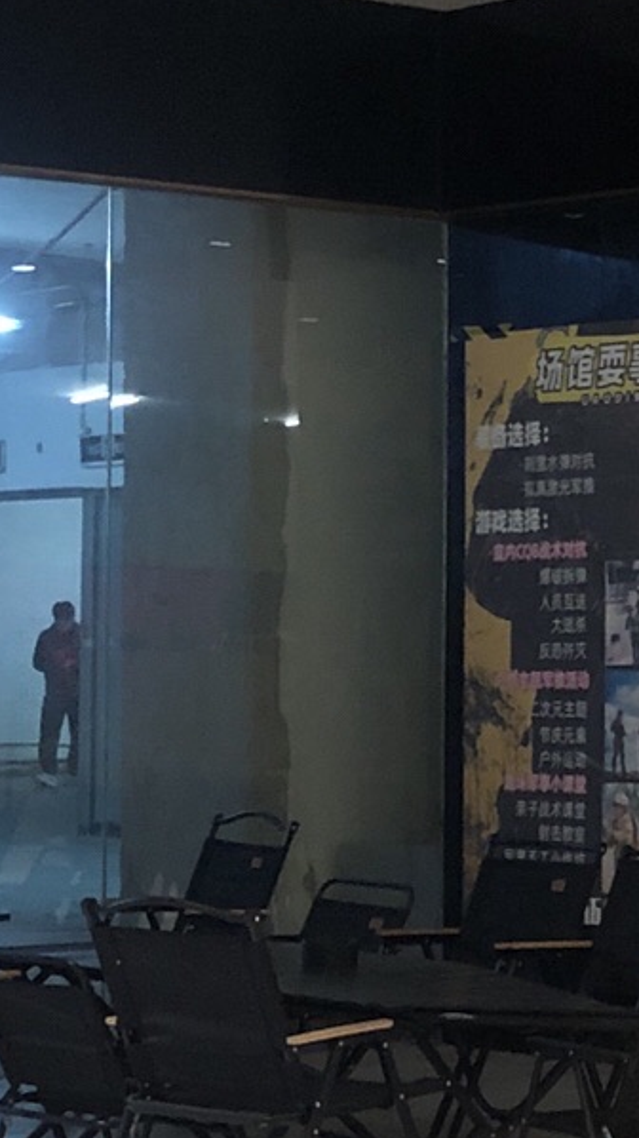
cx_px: 833
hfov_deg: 11.5
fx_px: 3075
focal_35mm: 102
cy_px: 632
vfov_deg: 20.9
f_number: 1.8
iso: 100
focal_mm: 4
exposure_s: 1/14
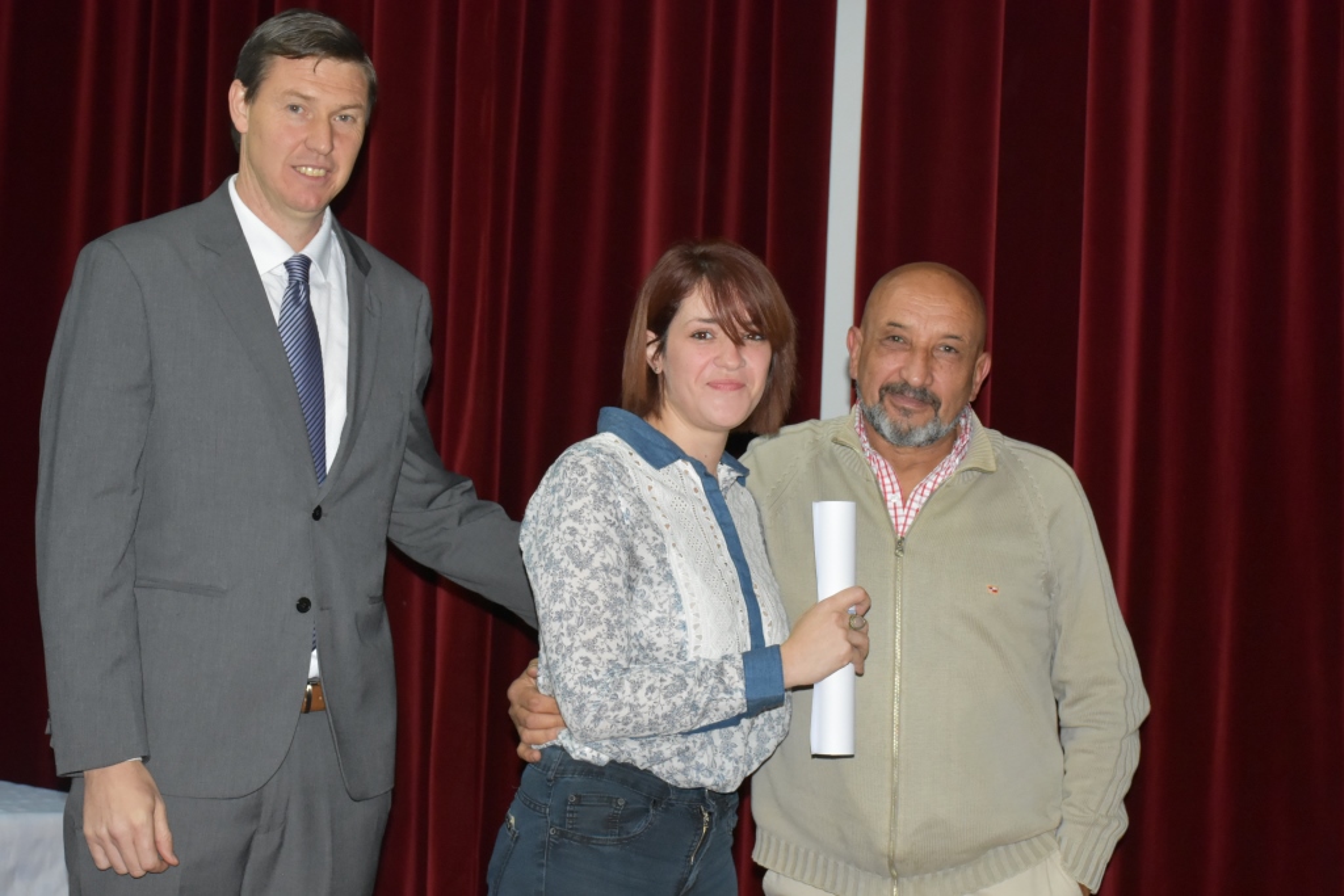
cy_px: 448
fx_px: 2352
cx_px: 672
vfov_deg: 21.6
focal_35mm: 63
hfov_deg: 31.9
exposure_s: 1/60
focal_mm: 42
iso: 3200
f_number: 7.1
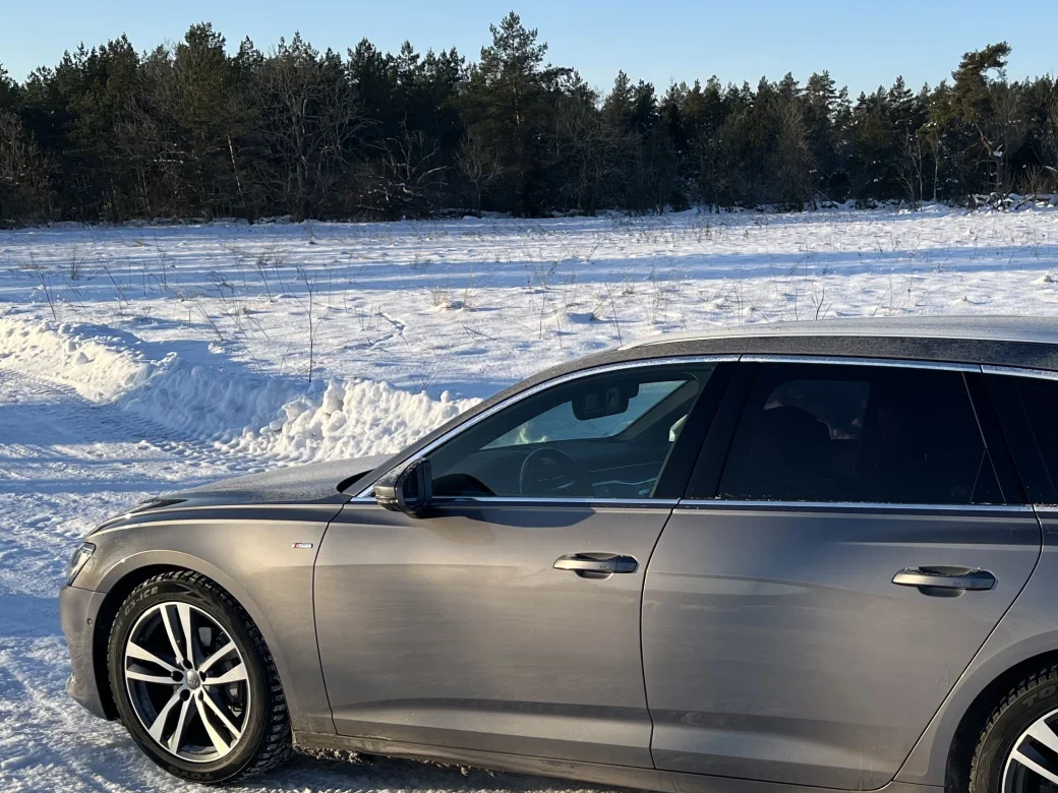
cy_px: 614
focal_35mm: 48
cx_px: 797
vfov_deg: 29.7
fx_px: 1467
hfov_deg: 38.6
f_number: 1.6
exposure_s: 1/1748
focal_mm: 5.1
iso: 50
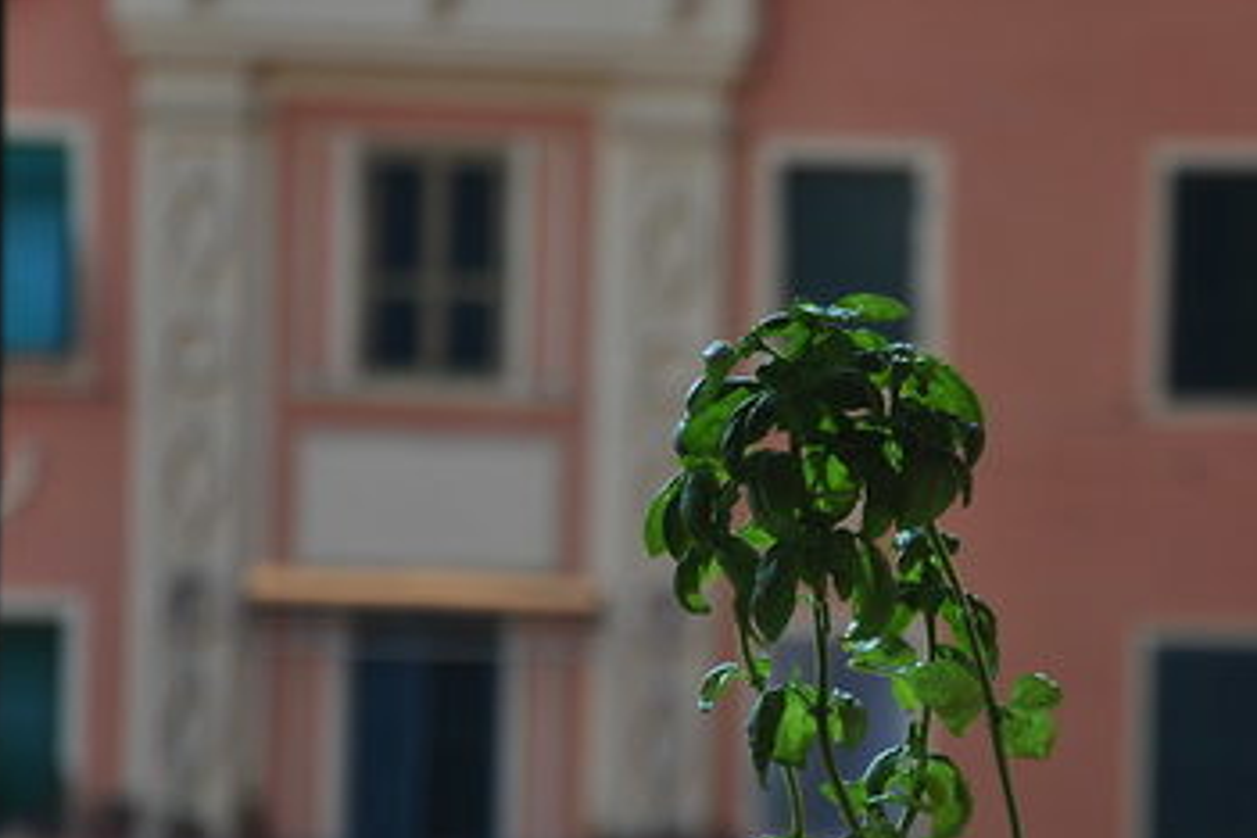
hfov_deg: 7.7
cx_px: 849
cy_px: 593
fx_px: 9387
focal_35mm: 269
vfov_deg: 5.1
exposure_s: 1/350
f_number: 5.6
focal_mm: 105
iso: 200
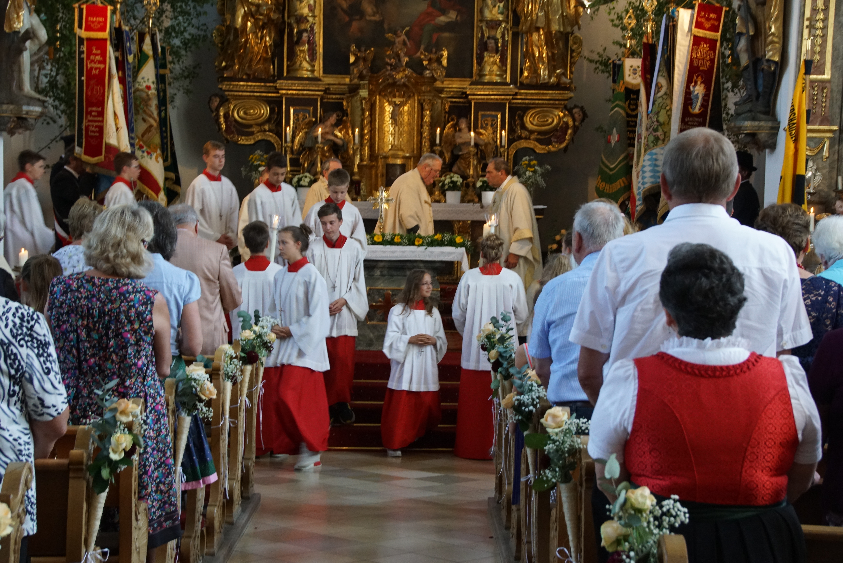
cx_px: 422
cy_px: 282
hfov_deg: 24.6
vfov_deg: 16.6
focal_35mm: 82
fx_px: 1933
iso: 1600
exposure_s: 1/50
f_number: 8
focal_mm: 55
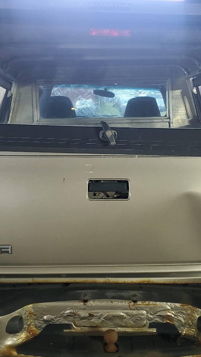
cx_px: 112
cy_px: 168
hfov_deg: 24.9
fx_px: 455
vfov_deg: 42.9
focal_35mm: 48
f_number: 1.5
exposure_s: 1/60.2
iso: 60
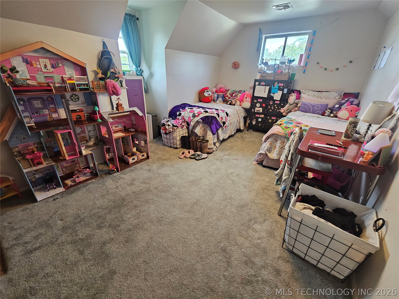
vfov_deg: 89.9
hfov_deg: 106.2
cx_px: 200
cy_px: 150
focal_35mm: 13
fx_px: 150
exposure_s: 1/60
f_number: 2.2
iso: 250
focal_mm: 2.2
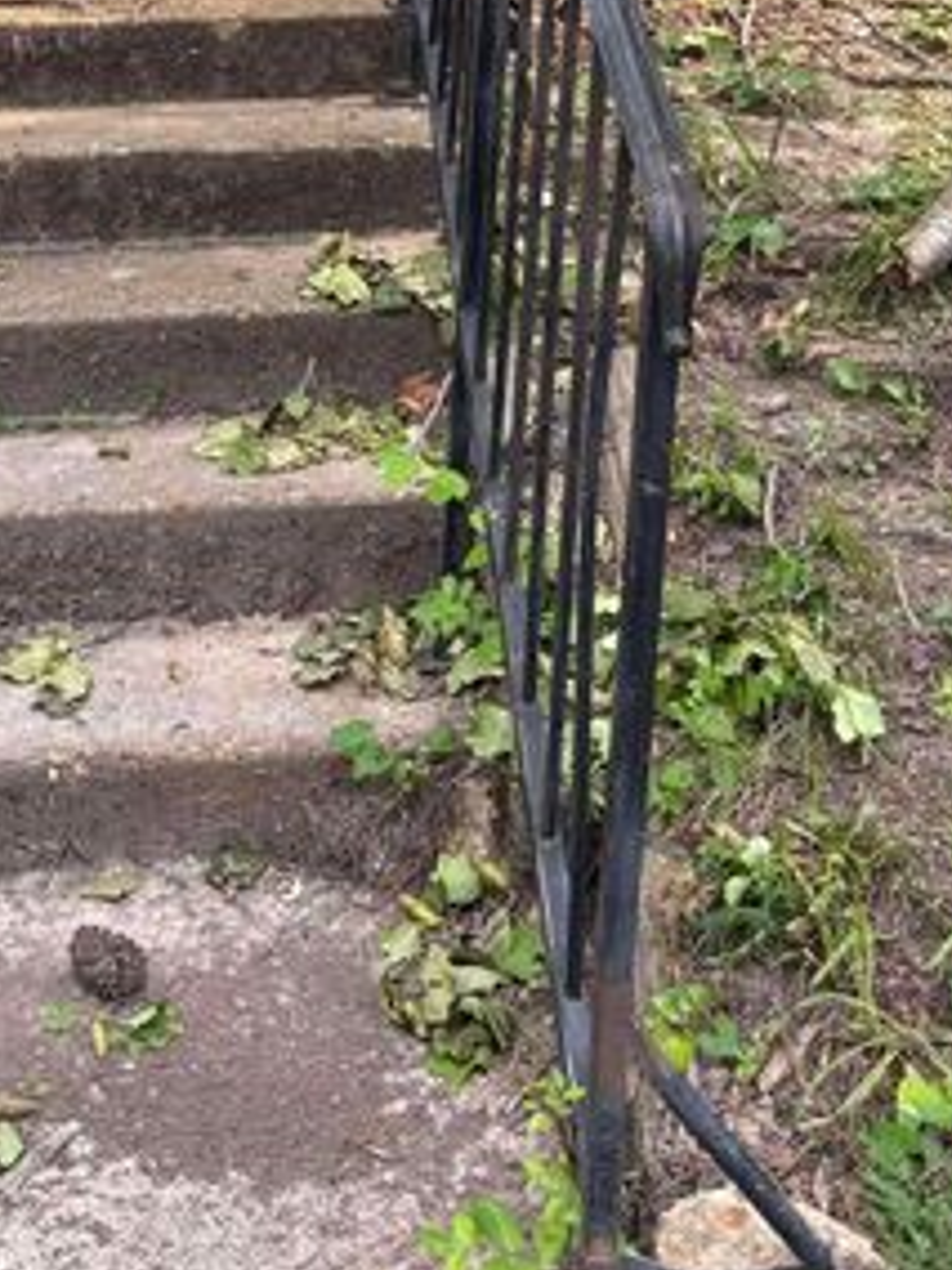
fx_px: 2237
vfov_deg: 28.5
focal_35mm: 61
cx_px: 425
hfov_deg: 24.0
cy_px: -154
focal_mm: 5.96
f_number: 1.6
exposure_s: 1/121
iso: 40
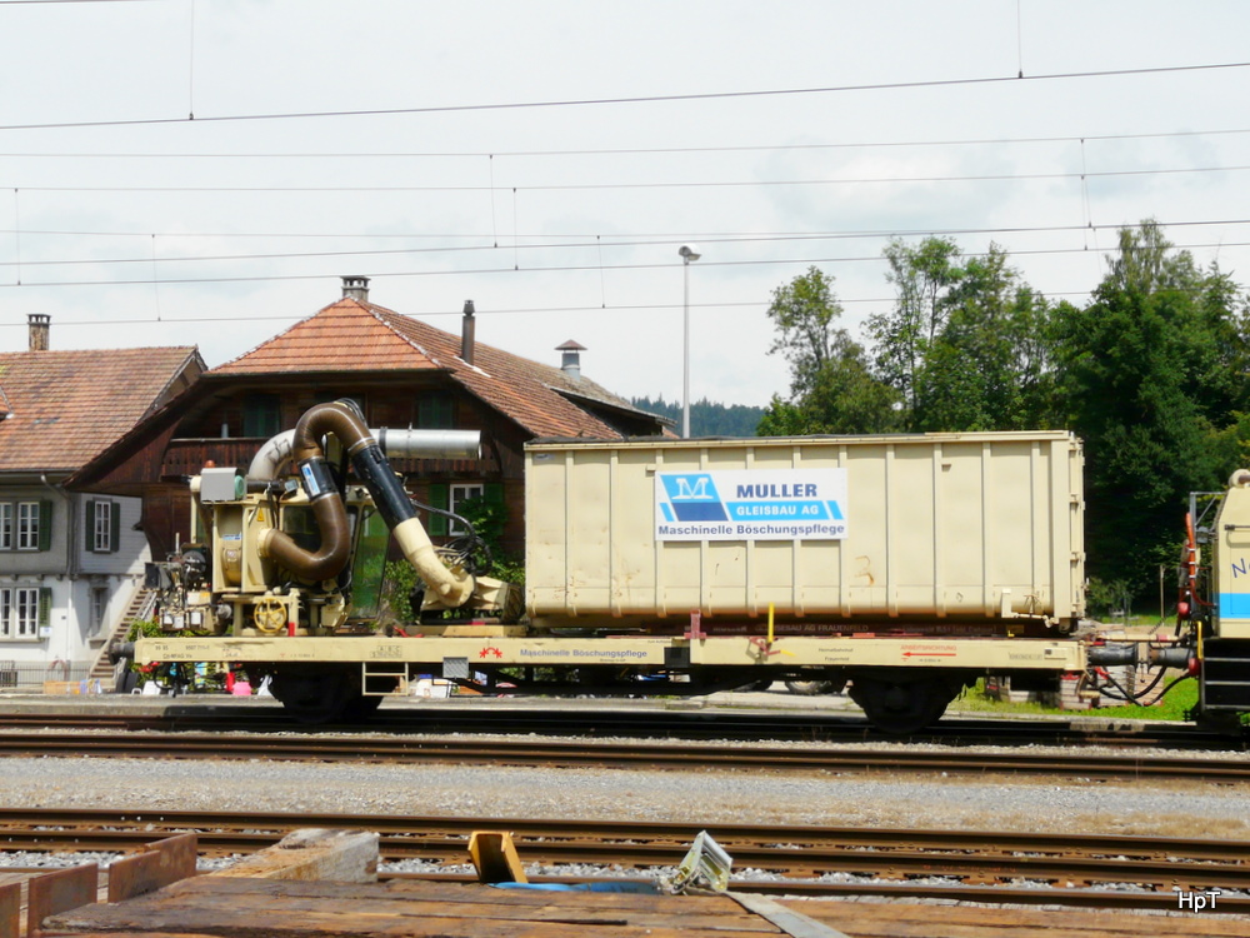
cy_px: 469
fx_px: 2094
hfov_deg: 33.2
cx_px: 625
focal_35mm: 58
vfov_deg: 25.2
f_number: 6.3
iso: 100
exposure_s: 1/500
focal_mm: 9.5
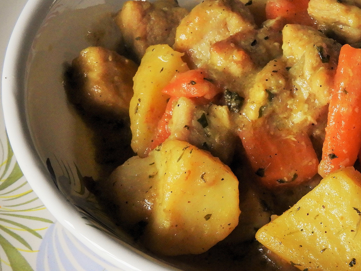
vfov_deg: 11.3
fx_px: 1366
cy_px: 169
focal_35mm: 131
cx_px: 319
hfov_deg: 14.9
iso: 280
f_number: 4.2
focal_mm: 10.7
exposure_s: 1/30
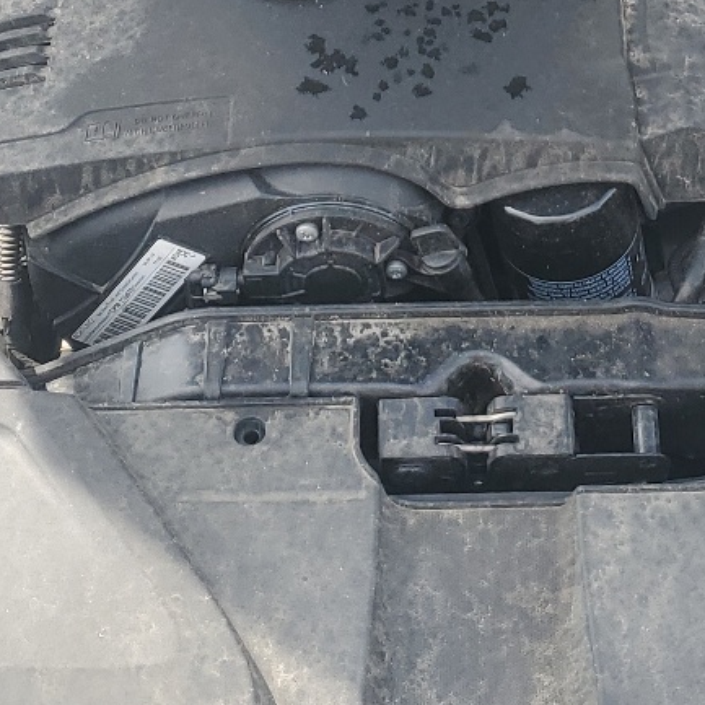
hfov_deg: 20.3
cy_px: -70
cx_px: 490
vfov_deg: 19.5
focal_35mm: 85
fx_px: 1959
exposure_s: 1/667
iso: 50
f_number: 1.5
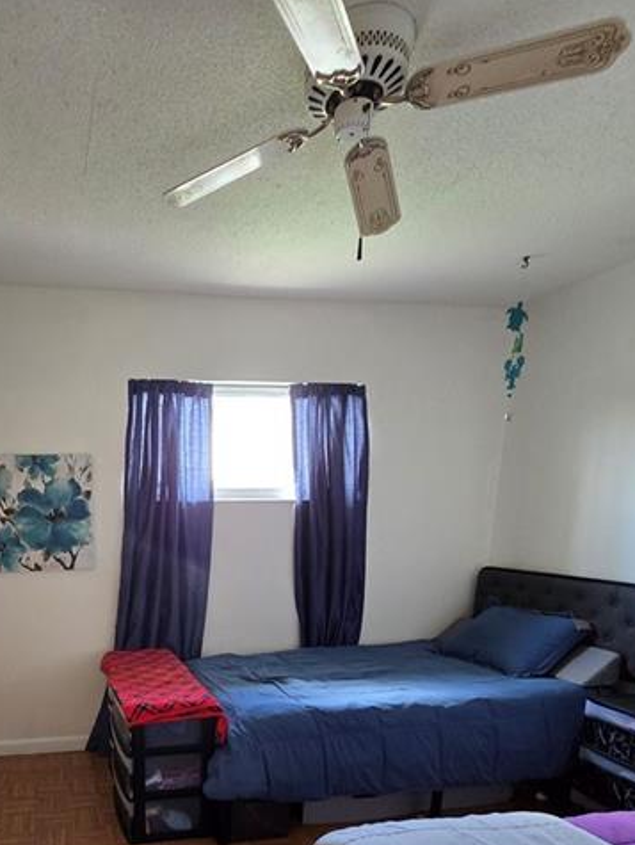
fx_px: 513
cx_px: 146
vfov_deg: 73.2
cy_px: 637
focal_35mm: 21
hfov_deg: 59.5
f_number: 2.2
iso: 400
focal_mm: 2.2
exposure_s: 1/60
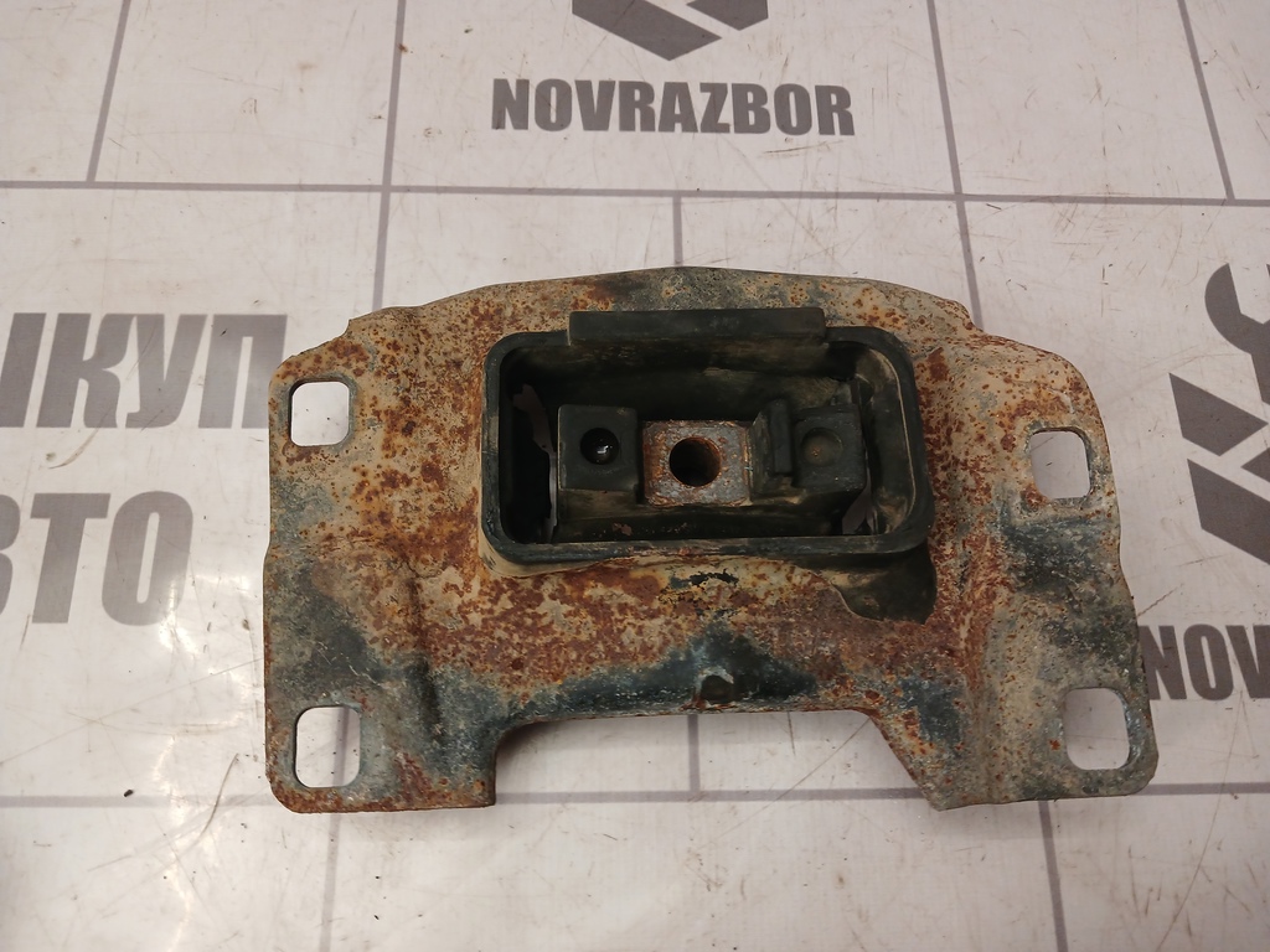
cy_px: 476
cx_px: 635
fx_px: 991
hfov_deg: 65.3
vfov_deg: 51.4
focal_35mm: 27
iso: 160
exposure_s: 1/50
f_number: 1.8
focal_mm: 4
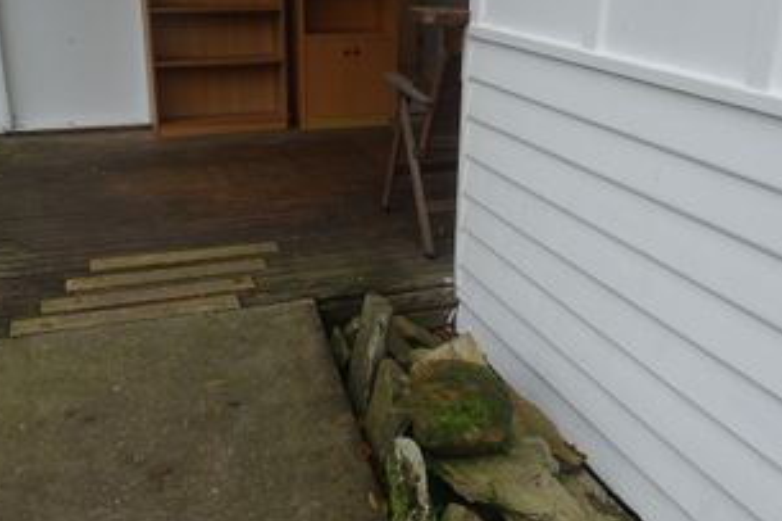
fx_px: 803
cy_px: 227
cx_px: 441
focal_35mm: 37
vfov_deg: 35.9
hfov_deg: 51.8
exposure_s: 1/320
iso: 125
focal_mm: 8.8
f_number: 3.5
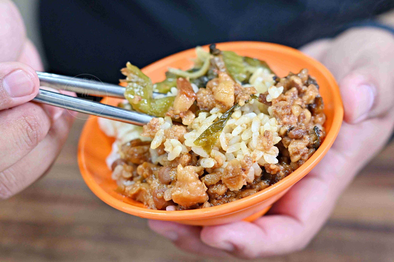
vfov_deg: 18.2
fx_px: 821
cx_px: 197
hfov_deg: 27.0
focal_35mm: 75
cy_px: 131
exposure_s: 1/200
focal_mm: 50
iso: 1250
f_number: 3.2
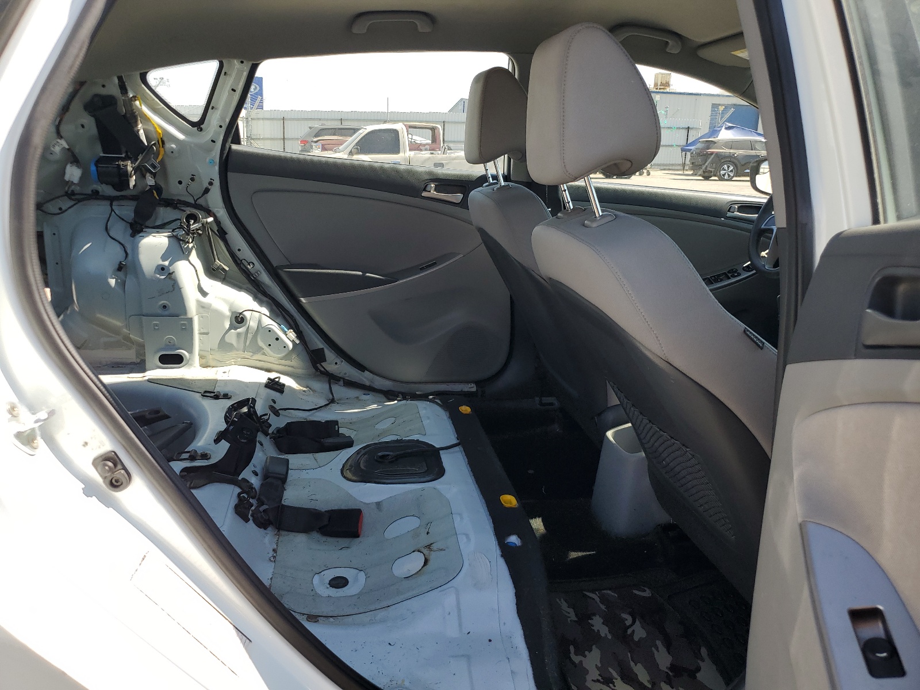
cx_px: 460
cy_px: 345
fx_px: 691
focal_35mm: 26
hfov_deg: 67.3
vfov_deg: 53.1
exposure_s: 1/1111
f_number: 1.5
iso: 50
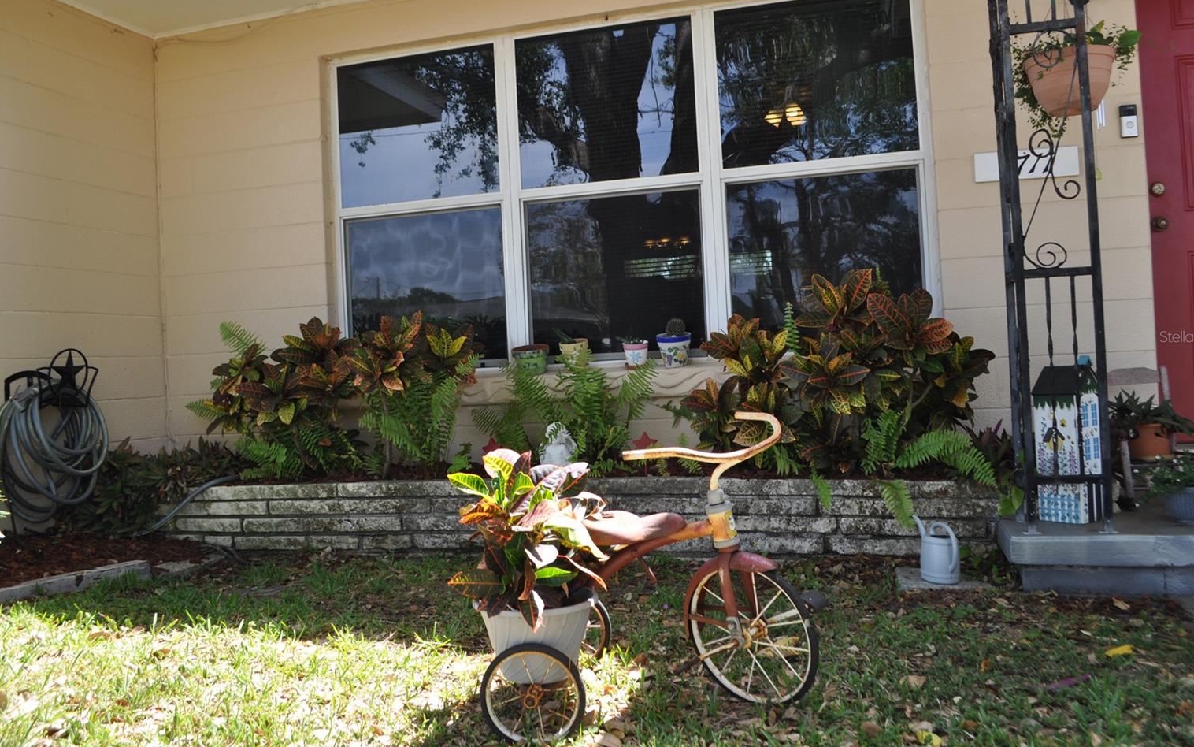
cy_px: 336
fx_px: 944
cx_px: 599
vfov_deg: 43.1
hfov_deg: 64.6
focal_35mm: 29
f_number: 5.6
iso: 200
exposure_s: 1/125
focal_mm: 18
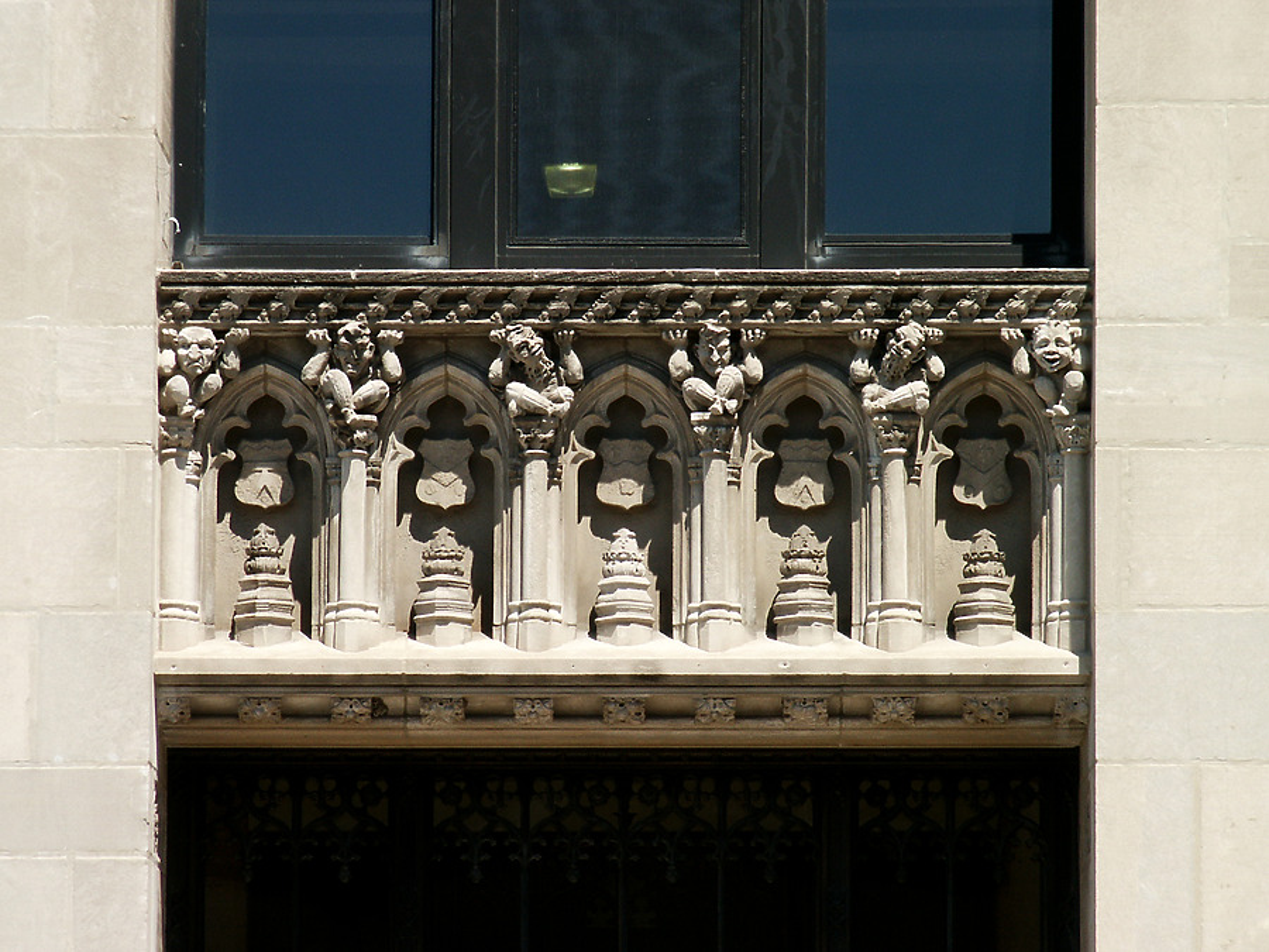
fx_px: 5096
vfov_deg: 10.7
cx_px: 634
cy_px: 476
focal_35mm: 139
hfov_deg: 14.2
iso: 64
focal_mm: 28.23
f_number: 8
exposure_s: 1/125
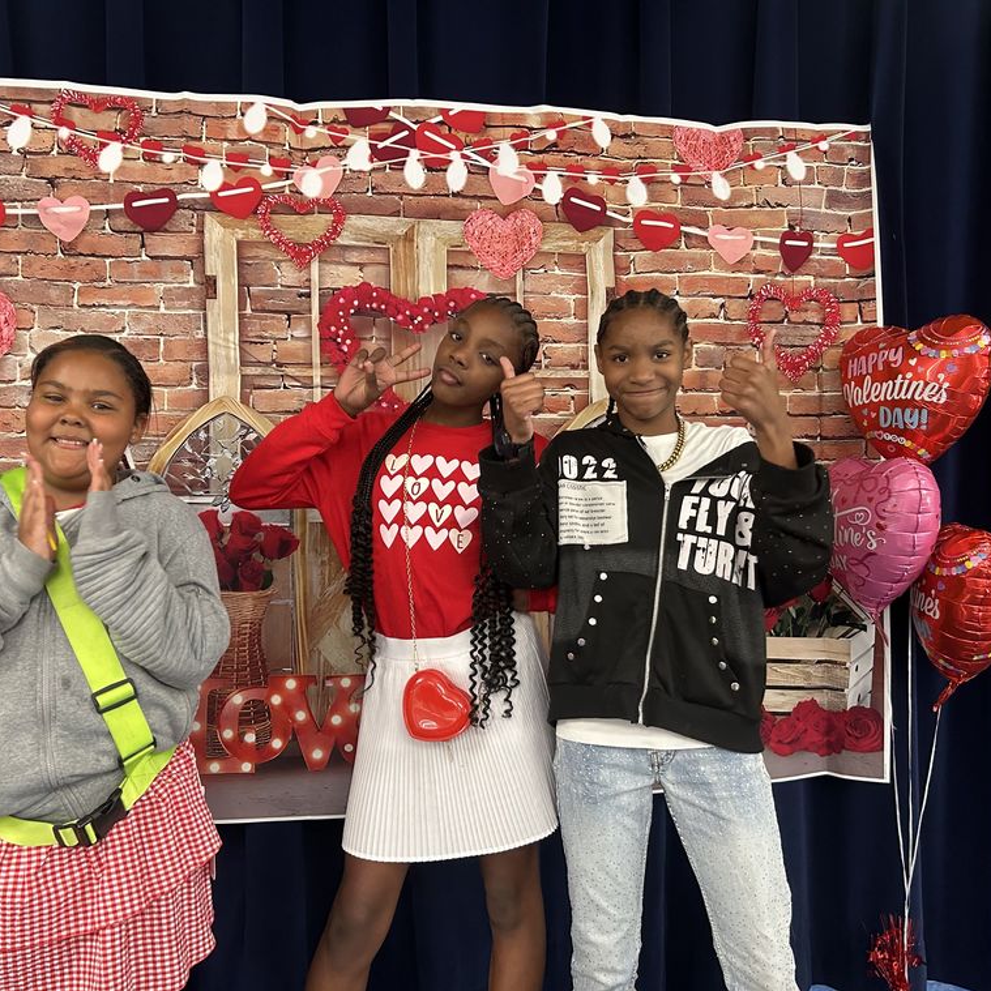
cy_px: 491
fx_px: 1004
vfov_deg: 52.5
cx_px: 458
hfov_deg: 52.5
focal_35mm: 31
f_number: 1.5
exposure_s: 1/60
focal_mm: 5.7
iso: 250
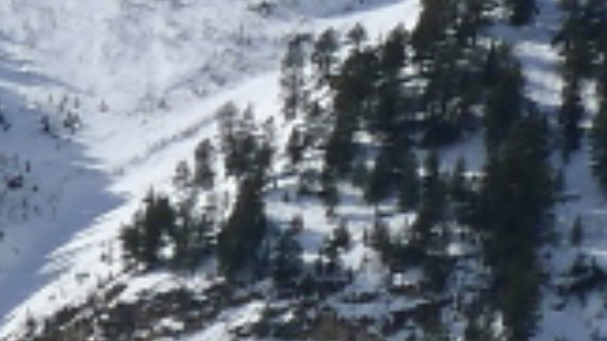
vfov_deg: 5.6
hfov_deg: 8.7
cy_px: 944
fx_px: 3315
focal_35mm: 206
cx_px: -1210
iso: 80
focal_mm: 6.4
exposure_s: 1/1000
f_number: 5.6
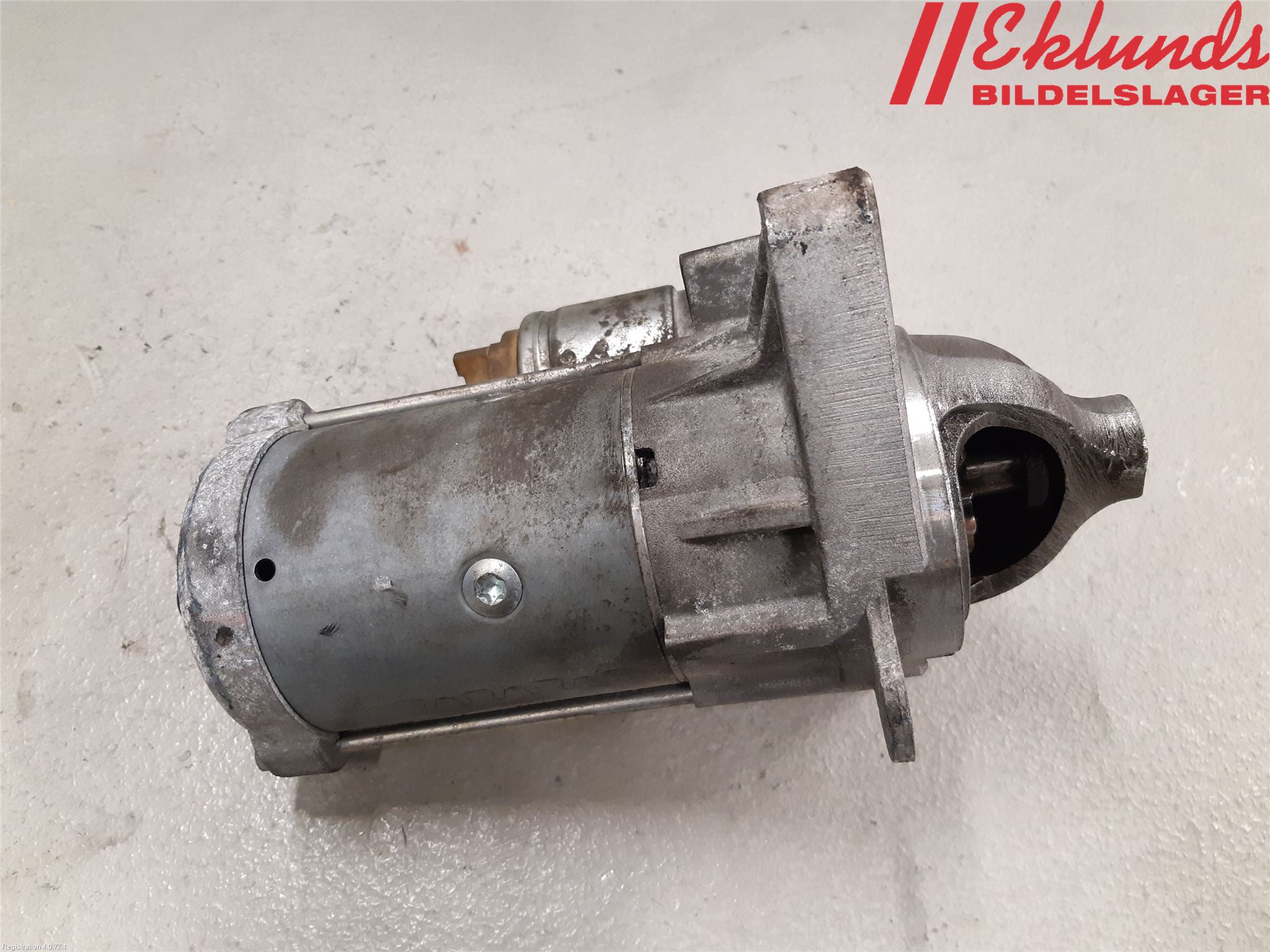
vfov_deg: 53.1
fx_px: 954
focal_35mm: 26
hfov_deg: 67.3
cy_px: 476
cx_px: 635
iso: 160
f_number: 1.7
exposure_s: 1/50
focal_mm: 3.93
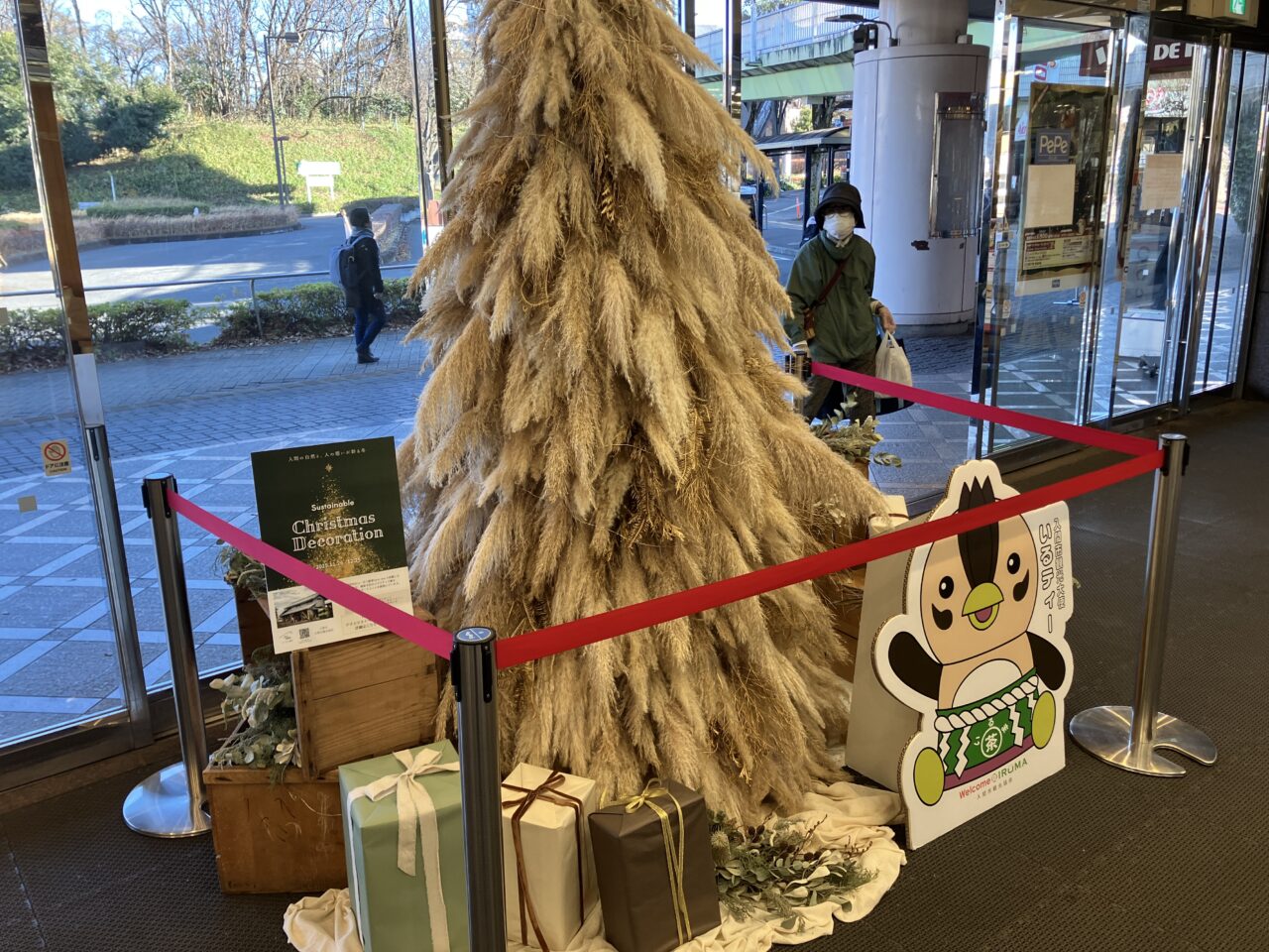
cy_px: 476
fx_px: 1026
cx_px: 634
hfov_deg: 63.4
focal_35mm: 28
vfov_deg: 49.7
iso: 50
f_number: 1.8
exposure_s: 1/100
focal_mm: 3.99
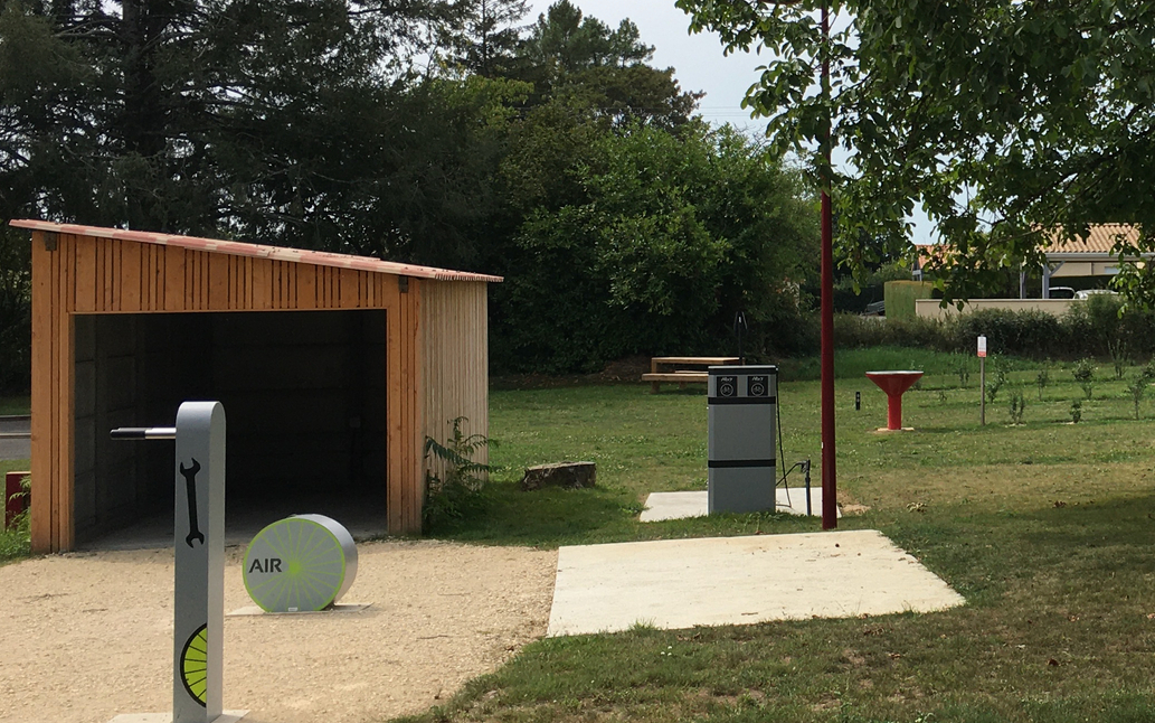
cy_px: 256
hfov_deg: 32.1
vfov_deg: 21.6
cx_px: 1072
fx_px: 1889
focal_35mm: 60
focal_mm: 4.15
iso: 25
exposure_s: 1/1202
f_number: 2.2
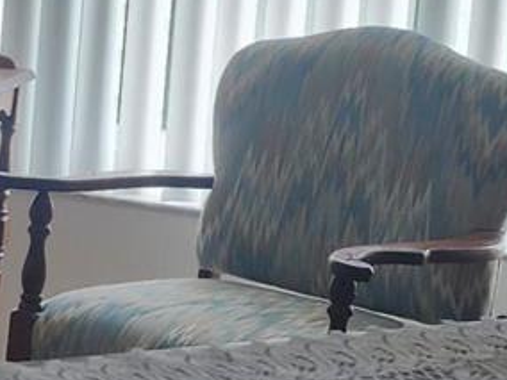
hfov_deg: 10.1
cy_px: 36
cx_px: -787
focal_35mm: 166
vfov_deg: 8.9
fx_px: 2431
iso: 25
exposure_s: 1/180
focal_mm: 6.4
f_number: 1.8
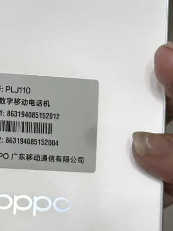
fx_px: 934
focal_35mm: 140
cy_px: 23
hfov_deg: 10.5
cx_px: 2
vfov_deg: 14.0
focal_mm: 6.86
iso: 64
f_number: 1.78
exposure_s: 1/50
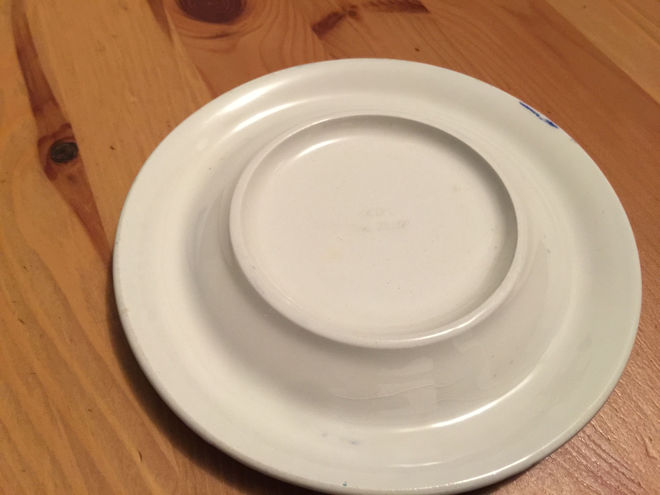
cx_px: 330
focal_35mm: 29
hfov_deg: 61.7
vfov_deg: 48.2
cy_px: 248
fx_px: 553
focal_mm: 4.15
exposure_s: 1/10
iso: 125
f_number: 2.2
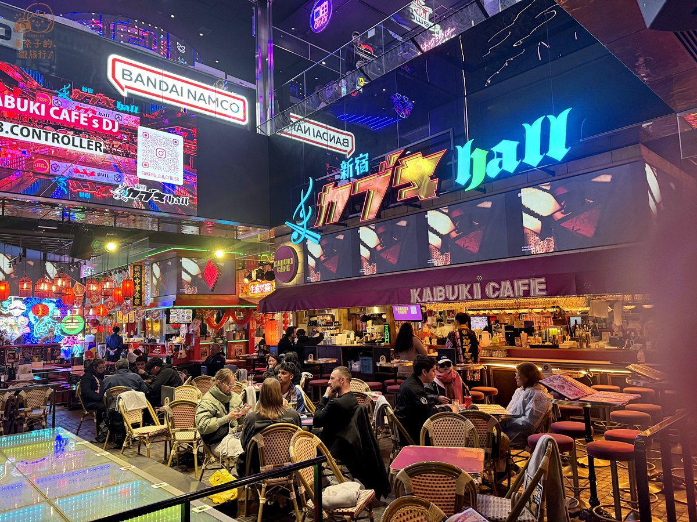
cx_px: 348
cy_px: 261
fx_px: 483
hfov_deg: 71.6
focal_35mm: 24
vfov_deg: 56.8
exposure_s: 1/100
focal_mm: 6.76
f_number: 1.78
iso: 160
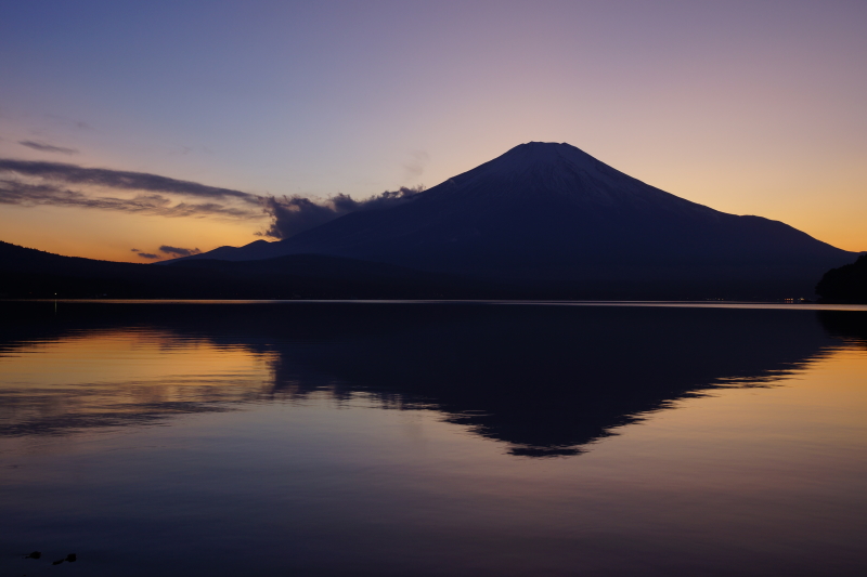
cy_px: 288
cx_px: 434
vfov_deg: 34.2
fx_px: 939
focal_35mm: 39
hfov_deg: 49.6
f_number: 8
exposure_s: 1/6
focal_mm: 26
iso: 100
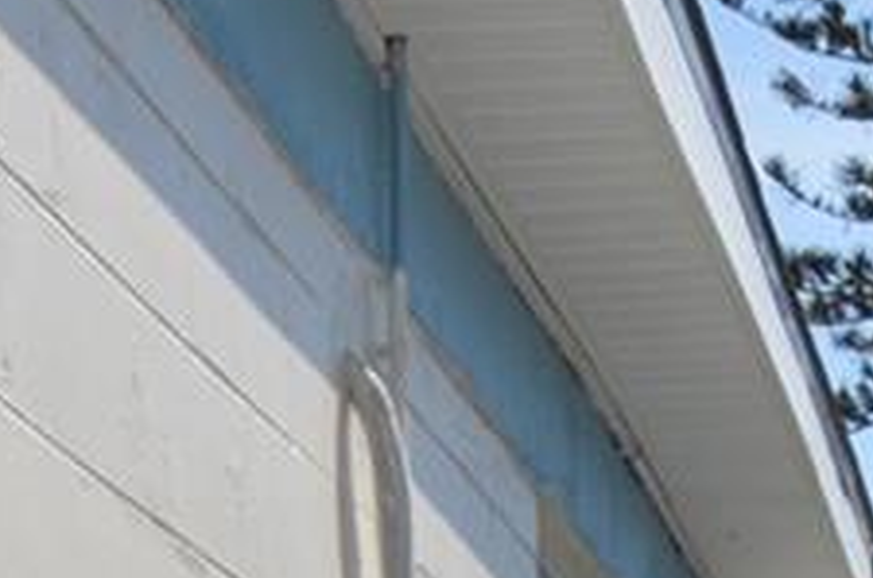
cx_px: 1218
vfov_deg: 8.6
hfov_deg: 15.1
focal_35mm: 128
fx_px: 3097
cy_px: 1814
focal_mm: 12
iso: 100
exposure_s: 1/200
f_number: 10
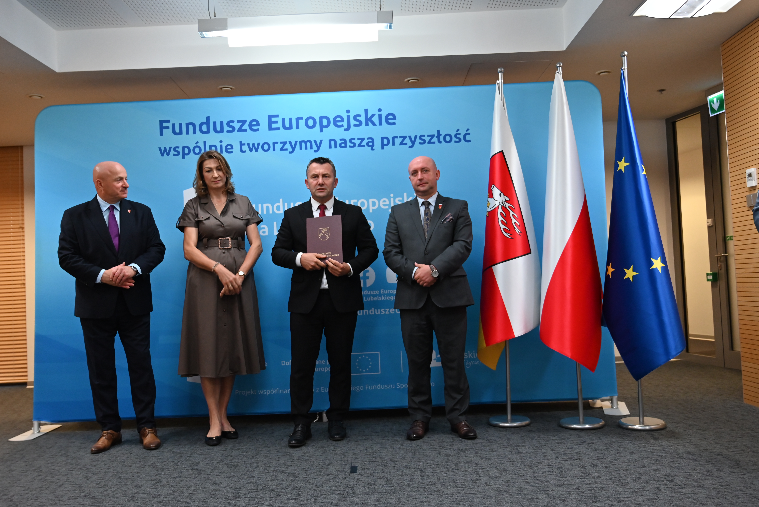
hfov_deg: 59.5
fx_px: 664
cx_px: 380
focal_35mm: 32
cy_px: 254
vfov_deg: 41.7
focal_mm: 31.5
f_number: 4
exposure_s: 1/125
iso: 1600
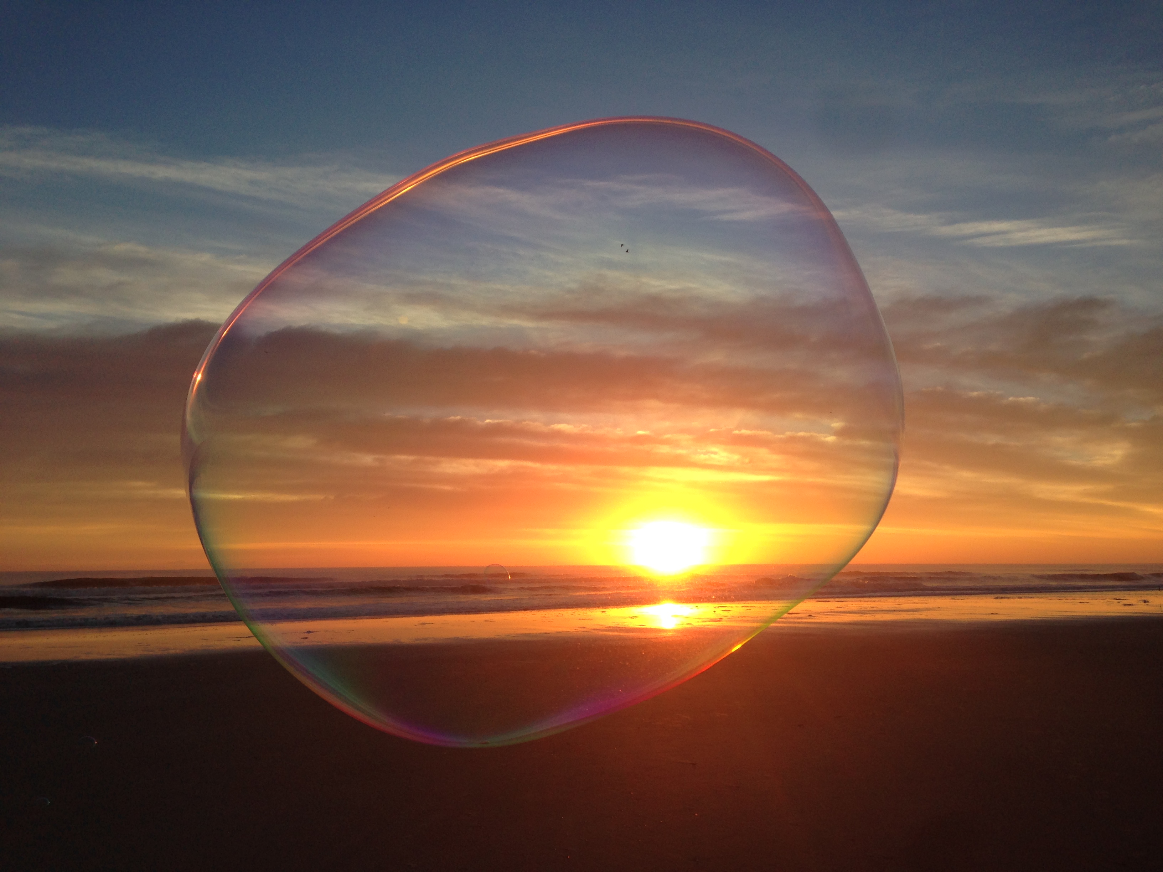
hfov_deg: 55.4
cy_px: 436
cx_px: 582
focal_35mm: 33
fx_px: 1109
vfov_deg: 42.9
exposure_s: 1/570
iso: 50
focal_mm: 4.12
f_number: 2.4
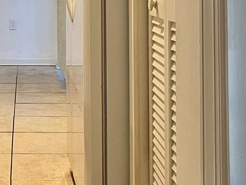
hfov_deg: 21.5
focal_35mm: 88
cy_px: -35
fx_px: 626
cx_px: 5
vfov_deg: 16.1
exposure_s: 1/60
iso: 160
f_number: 1.6
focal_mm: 5.1
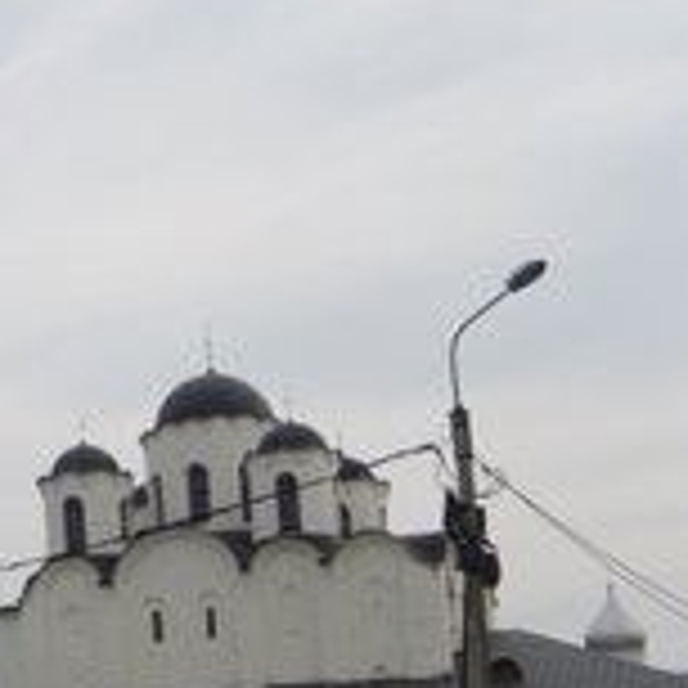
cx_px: -148
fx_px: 1866
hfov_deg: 19.6
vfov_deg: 20.8
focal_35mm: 83
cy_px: 472
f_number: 4
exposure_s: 1/800
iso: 125
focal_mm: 6.5
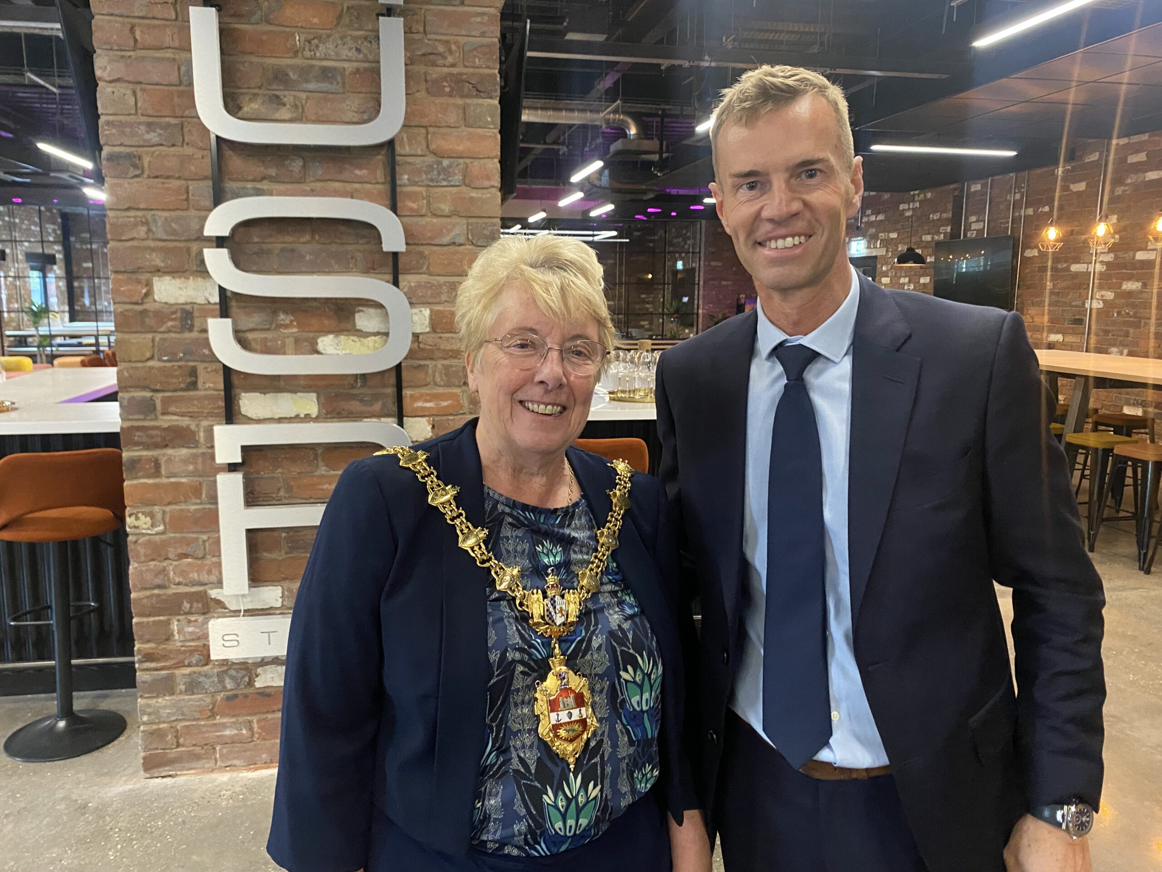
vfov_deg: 53.1
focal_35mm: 26
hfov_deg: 67.3
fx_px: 873
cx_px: 581
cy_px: 436
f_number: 1.8
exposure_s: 1/36
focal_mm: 4.25
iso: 640
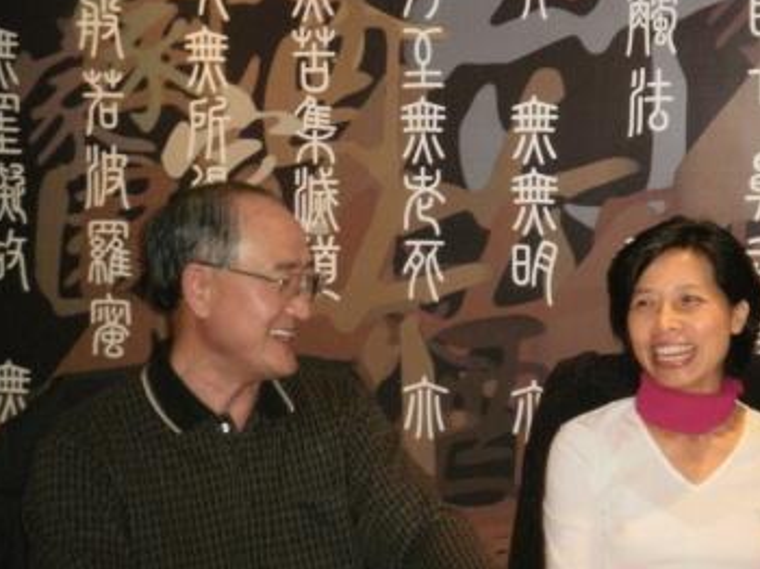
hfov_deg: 23.8
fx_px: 1799
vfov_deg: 18.0
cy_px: 311
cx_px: 473
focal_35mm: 82
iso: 500
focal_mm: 11.3
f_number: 4.4
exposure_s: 1/50
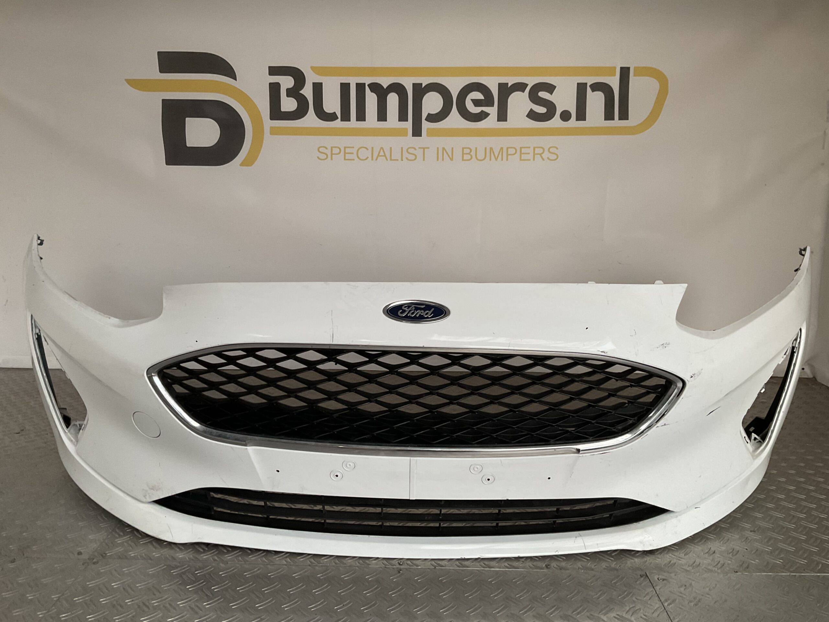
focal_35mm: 29
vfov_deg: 48.2
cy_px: 311
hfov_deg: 61.7
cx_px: 414
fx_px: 695
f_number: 1.8
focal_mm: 3
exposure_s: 1/50
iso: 100
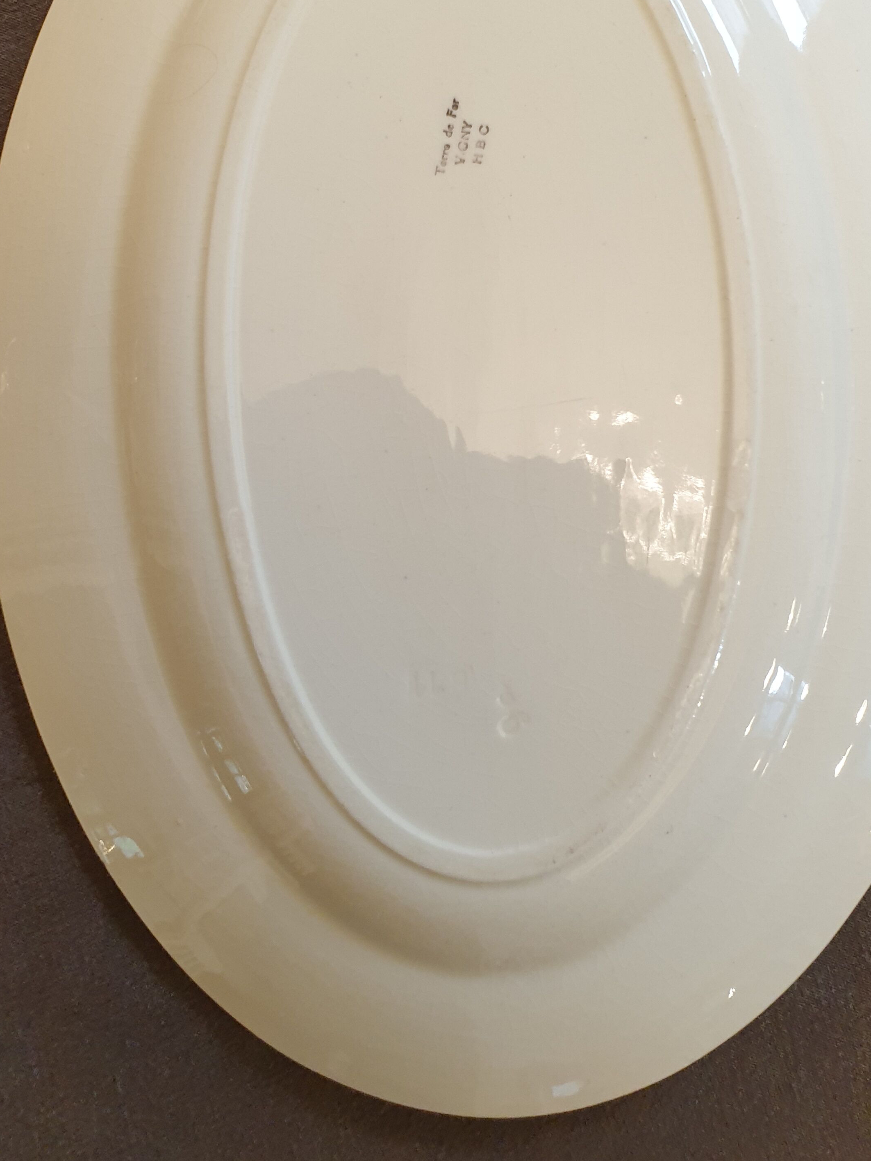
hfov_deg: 38.6
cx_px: 478
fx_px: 1241
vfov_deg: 49.5
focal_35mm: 37
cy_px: 420
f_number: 2.4
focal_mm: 4.3
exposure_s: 1/50
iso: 200
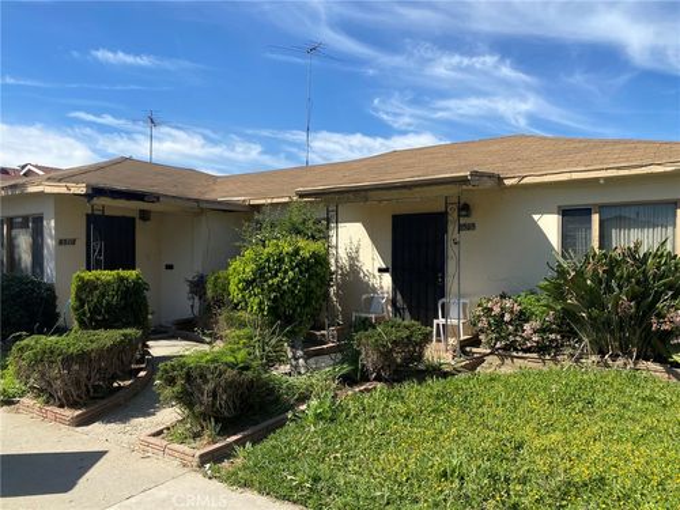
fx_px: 511
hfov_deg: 67.3
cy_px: 255
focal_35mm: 26
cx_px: 340
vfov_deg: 53.1
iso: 32
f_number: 1.8
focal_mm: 4.25
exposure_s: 1/2358
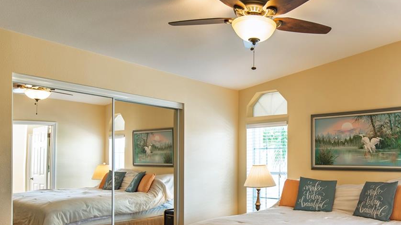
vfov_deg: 38.3
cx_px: 283
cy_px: 158
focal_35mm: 30
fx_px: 319
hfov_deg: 61.9
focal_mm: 15
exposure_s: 1/15
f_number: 2.8
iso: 100
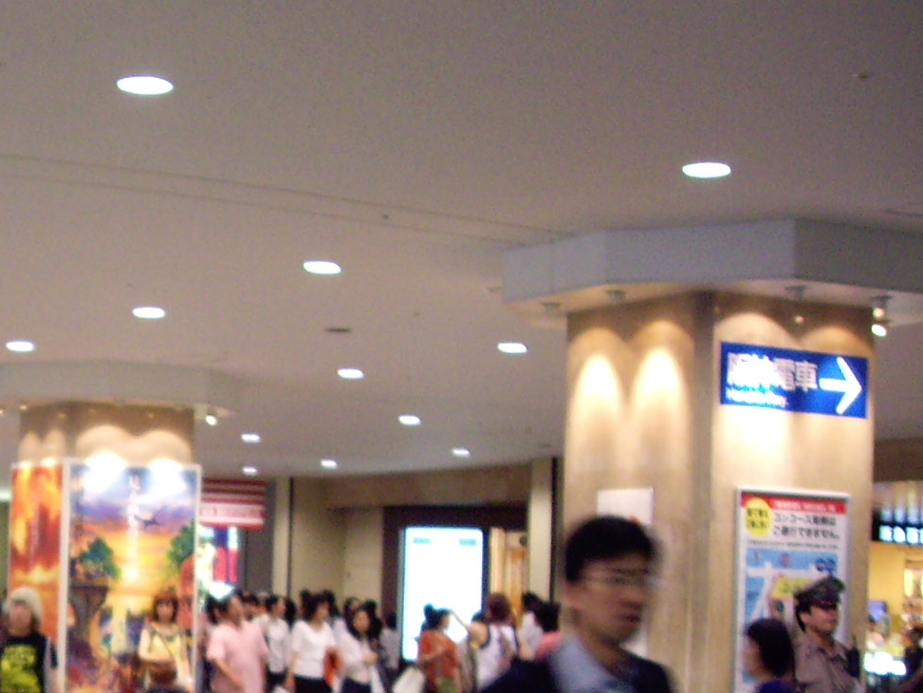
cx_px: -17
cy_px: 627
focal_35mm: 80
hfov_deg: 23.3
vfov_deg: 18.1
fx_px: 2133
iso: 200
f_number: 2.7
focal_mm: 6.2
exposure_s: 1/20
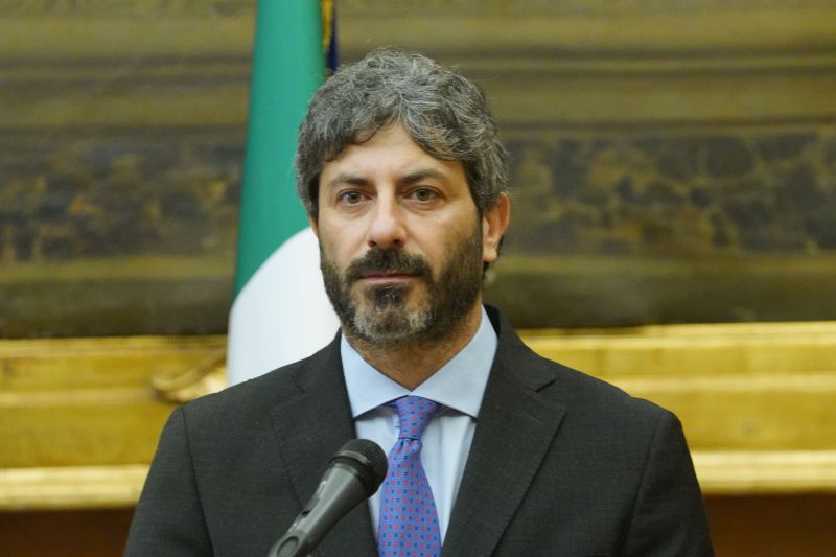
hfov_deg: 6.9
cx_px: 418
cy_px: 278
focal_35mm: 297
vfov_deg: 4.6
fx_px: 6895
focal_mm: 198
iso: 8000
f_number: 4.5
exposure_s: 1/125
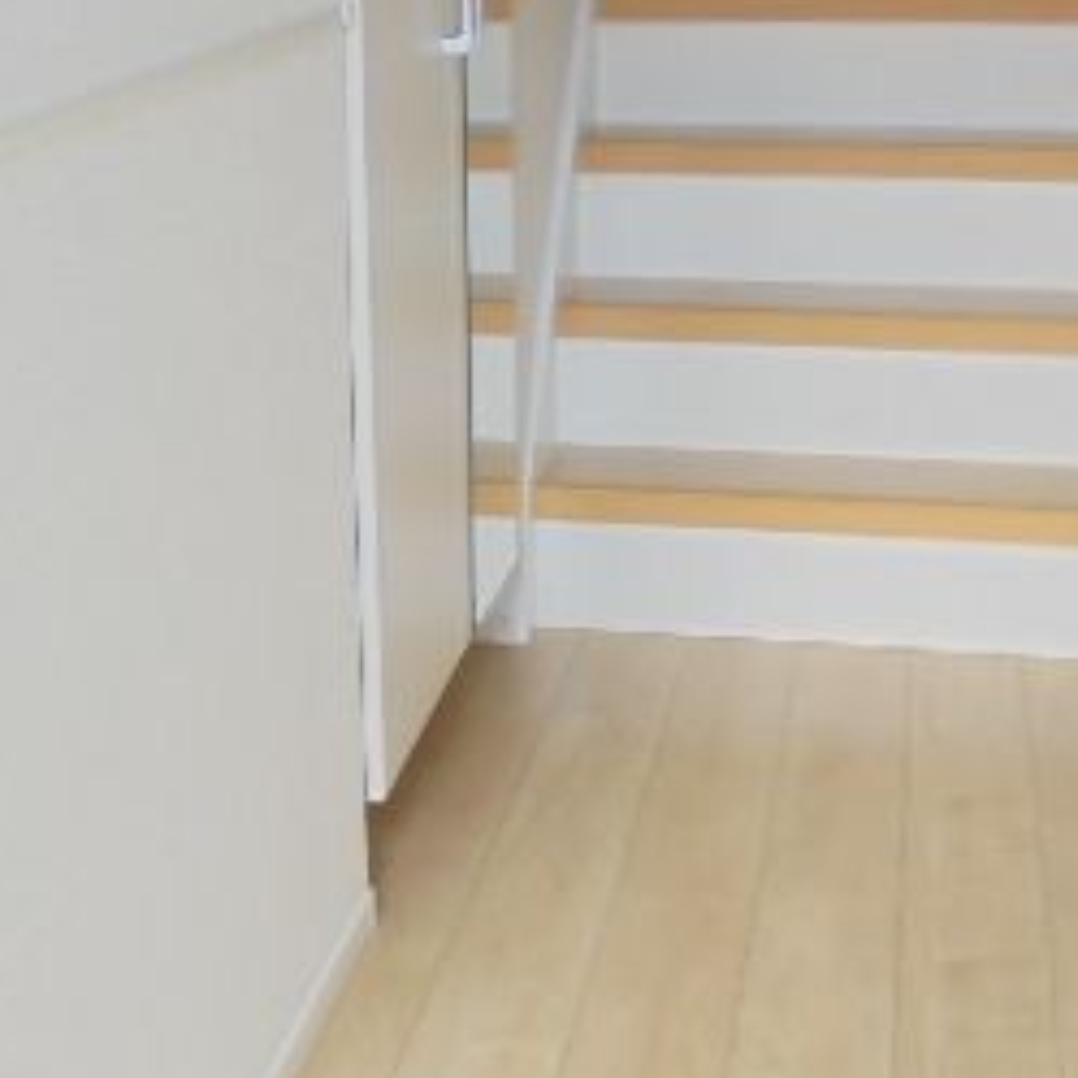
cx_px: 398
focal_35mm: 59
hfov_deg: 29.0
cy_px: 442
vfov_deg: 29.0
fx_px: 2079
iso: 320
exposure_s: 1/30
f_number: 3.5
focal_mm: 4.6
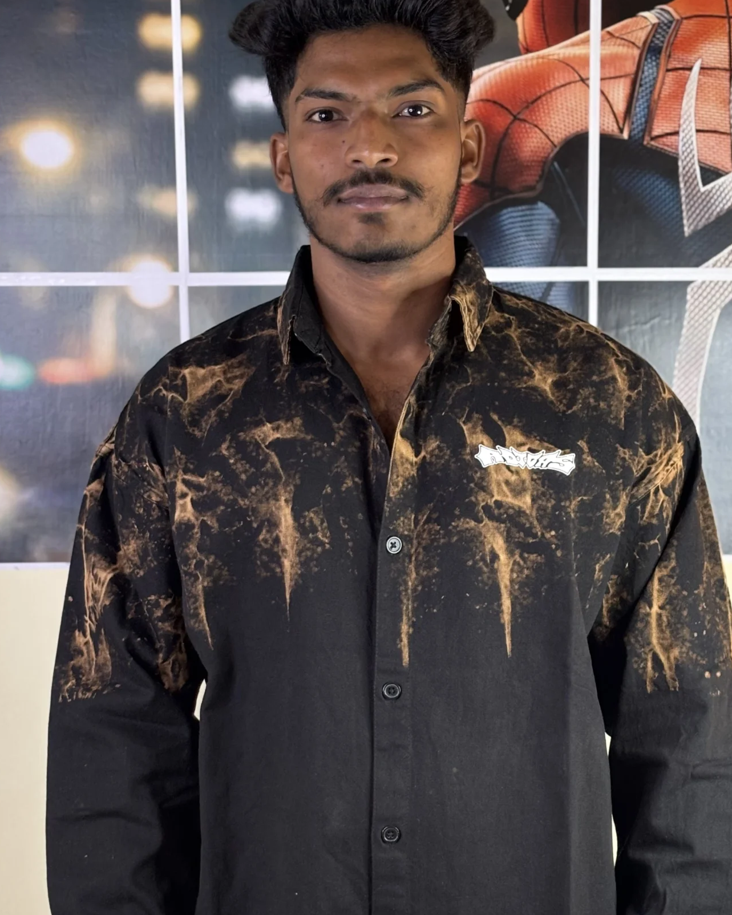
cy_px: 574
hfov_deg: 18.9
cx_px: 394
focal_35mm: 81
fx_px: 2194
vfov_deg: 23.5
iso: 125
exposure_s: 1/33
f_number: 1.6
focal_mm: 5.96
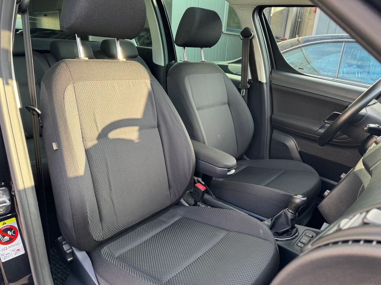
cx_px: 190
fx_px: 264
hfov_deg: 71.6
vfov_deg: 56.8
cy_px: 142
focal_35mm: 24
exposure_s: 1/121
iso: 125
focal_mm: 6.76
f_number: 1.78
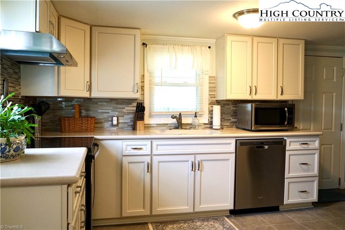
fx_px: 268
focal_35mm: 28
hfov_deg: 65.5
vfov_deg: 46.4
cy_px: 115
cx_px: 172
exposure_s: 1/60
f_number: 9
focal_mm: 28
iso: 2500
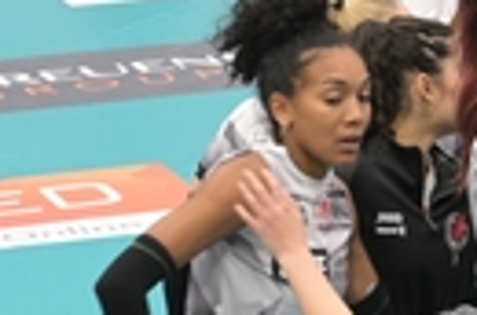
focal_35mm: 370
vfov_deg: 3.7
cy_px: 198
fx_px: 4891
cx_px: 1027
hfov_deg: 5.4
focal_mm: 80
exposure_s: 1/100
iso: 2000
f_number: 5.6
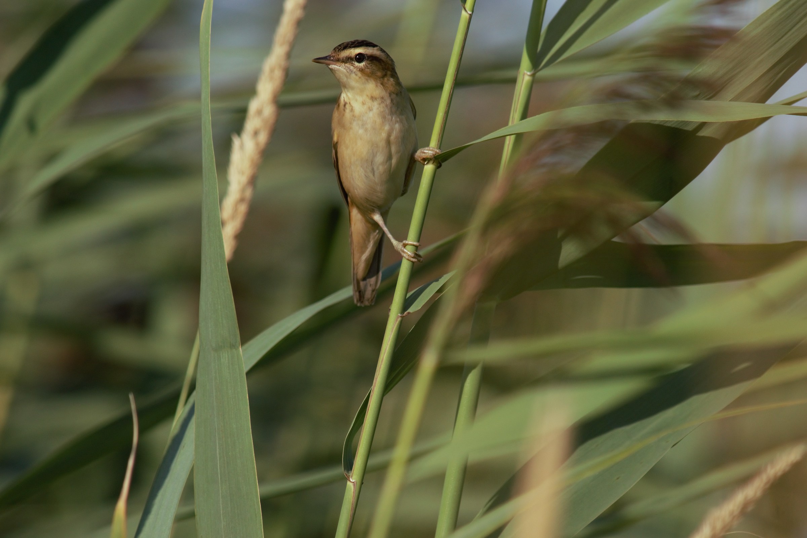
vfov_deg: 1.8
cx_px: 404
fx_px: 16811
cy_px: 269
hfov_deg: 2.7
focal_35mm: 750
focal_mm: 500
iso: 400
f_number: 8
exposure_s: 1/1000
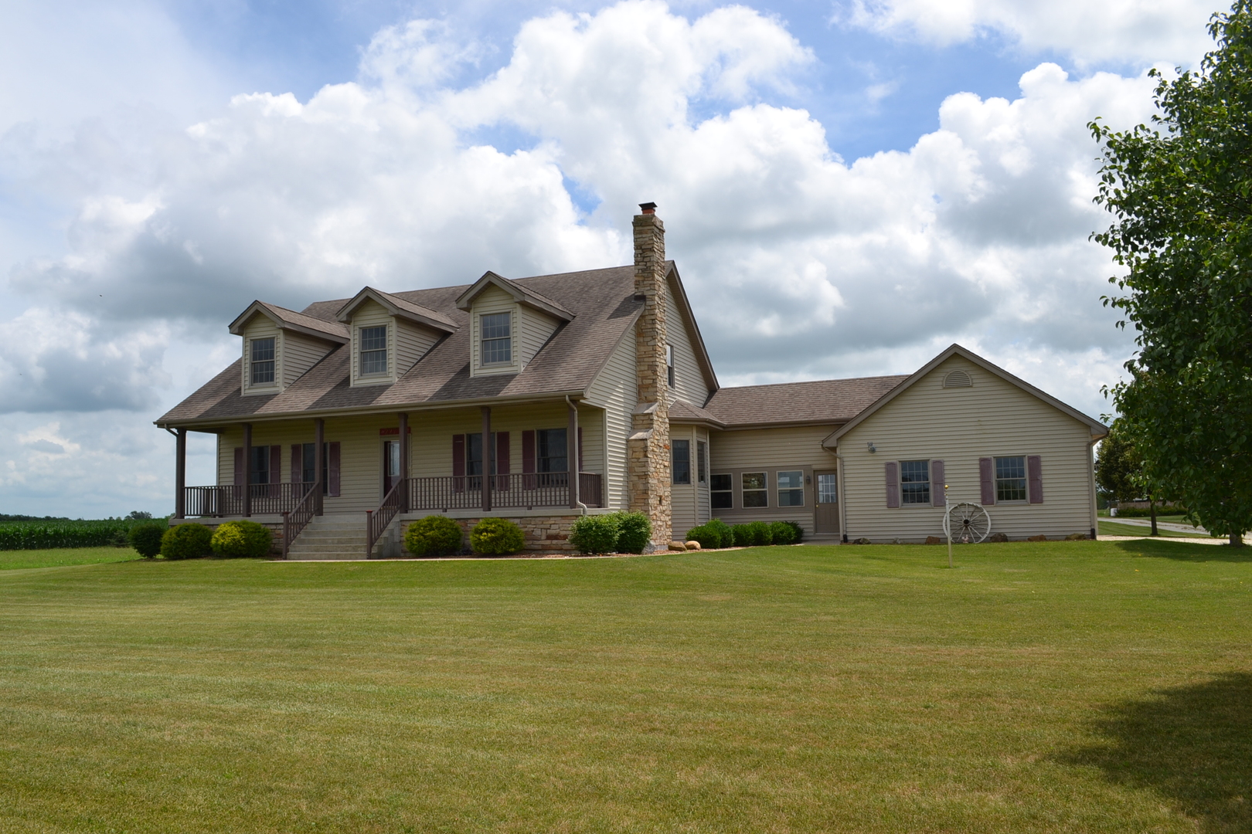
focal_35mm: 30
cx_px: 626
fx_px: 1043
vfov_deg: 43.6
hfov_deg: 61.9
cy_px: 417
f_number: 9
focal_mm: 20
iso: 100
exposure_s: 1/320
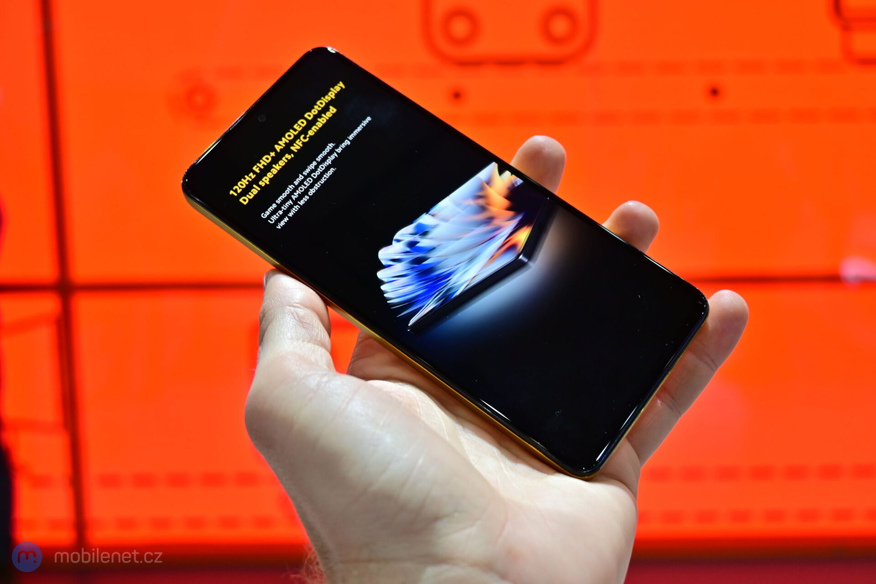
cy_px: 292
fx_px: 1022
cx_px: 438
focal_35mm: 42
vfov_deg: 31.9
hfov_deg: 46.4
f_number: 5
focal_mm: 28
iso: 250
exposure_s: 1/100
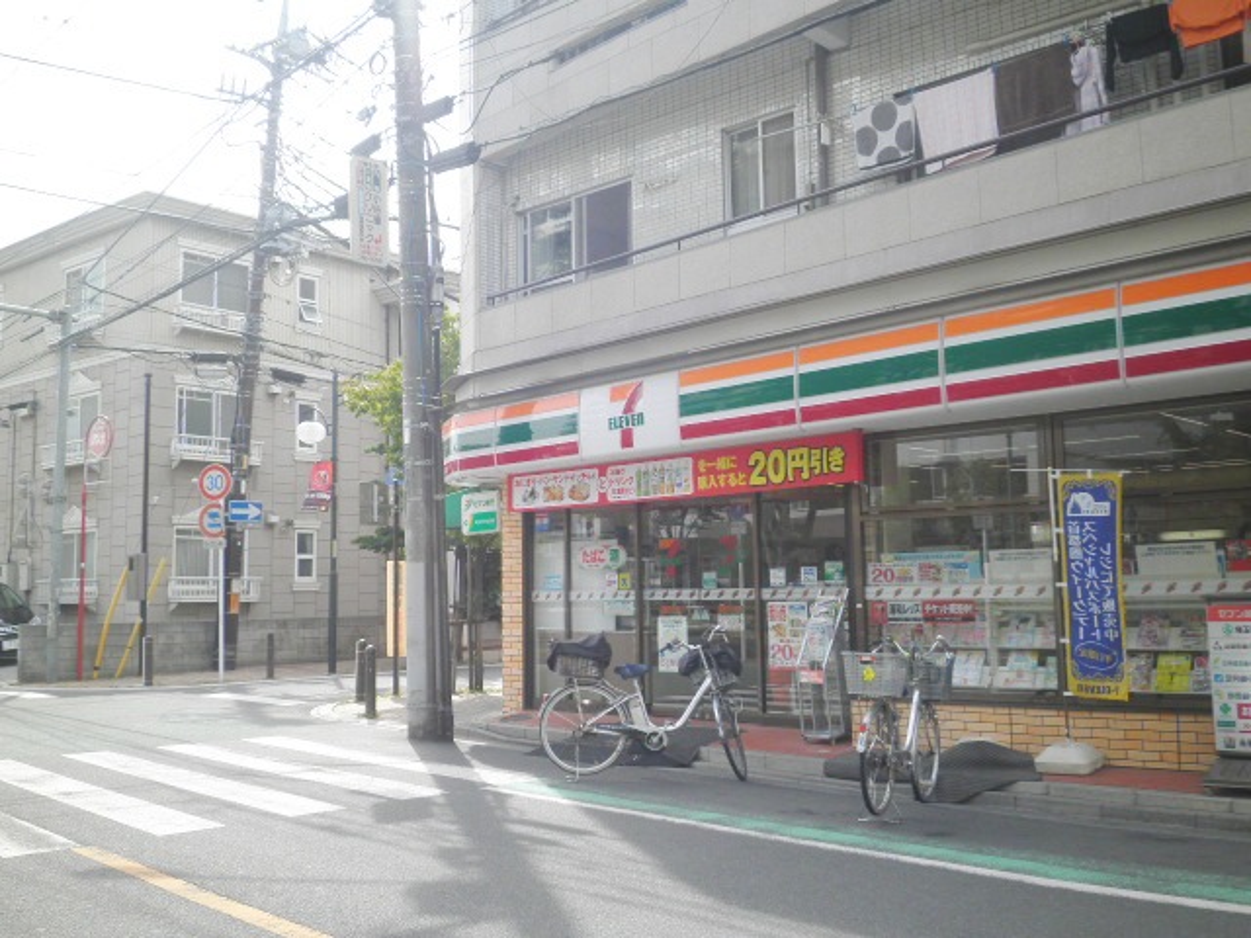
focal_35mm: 36
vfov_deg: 39.7
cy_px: 469
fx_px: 1301
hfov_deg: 51.4
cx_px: 626
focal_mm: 6.4
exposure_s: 1/320
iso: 64
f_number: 3.1
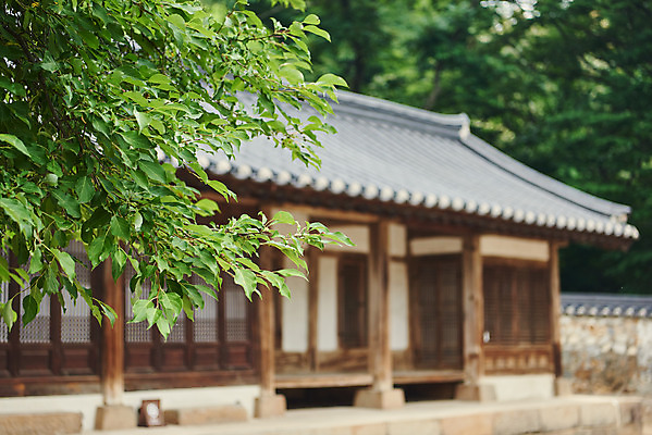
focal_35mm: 65
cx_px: 326
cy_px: 218
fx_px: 1178
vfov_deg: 20.9
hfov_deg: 30.9
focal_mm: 65
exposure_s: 1/640
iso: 400
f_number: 3.5
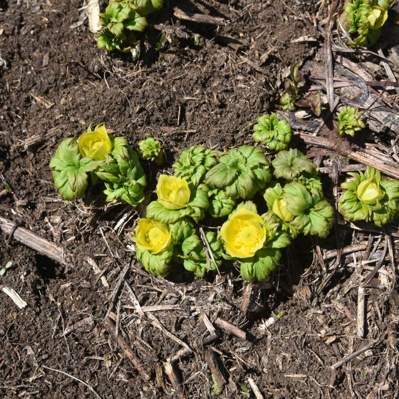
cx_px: 228
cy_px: 200
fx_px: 926
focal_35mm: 71
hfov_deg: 24.3
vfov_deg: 24.3
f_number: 13
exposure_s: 1/125
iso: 125
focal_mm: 55
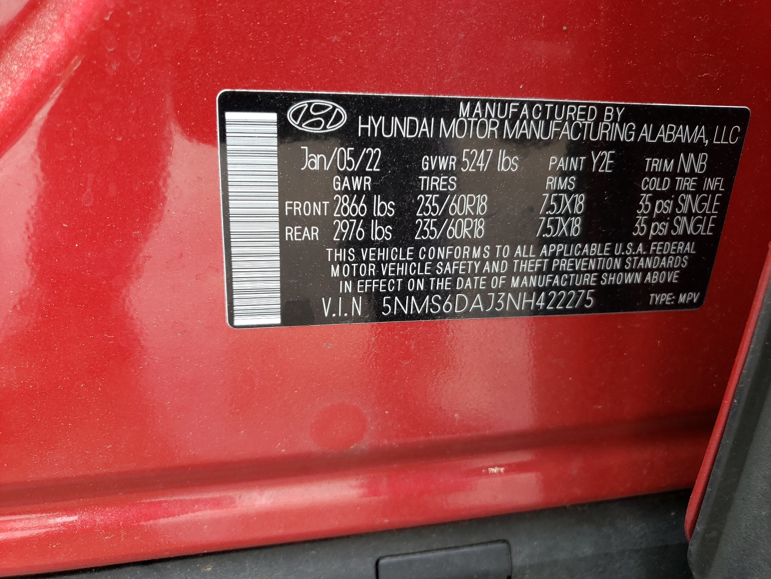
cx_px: 386
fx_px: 579
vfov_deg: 53.1
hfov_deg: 67.3
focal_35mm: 26
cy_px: 290
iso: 54
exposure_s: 1/60.2
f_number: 1.5
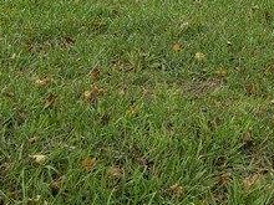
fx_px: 958
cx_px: 466
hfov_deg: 14.6
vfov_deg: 11.2
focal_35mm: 121
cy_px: -186
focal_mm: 5.96
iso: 50
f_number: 1.6
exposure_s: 1/3311
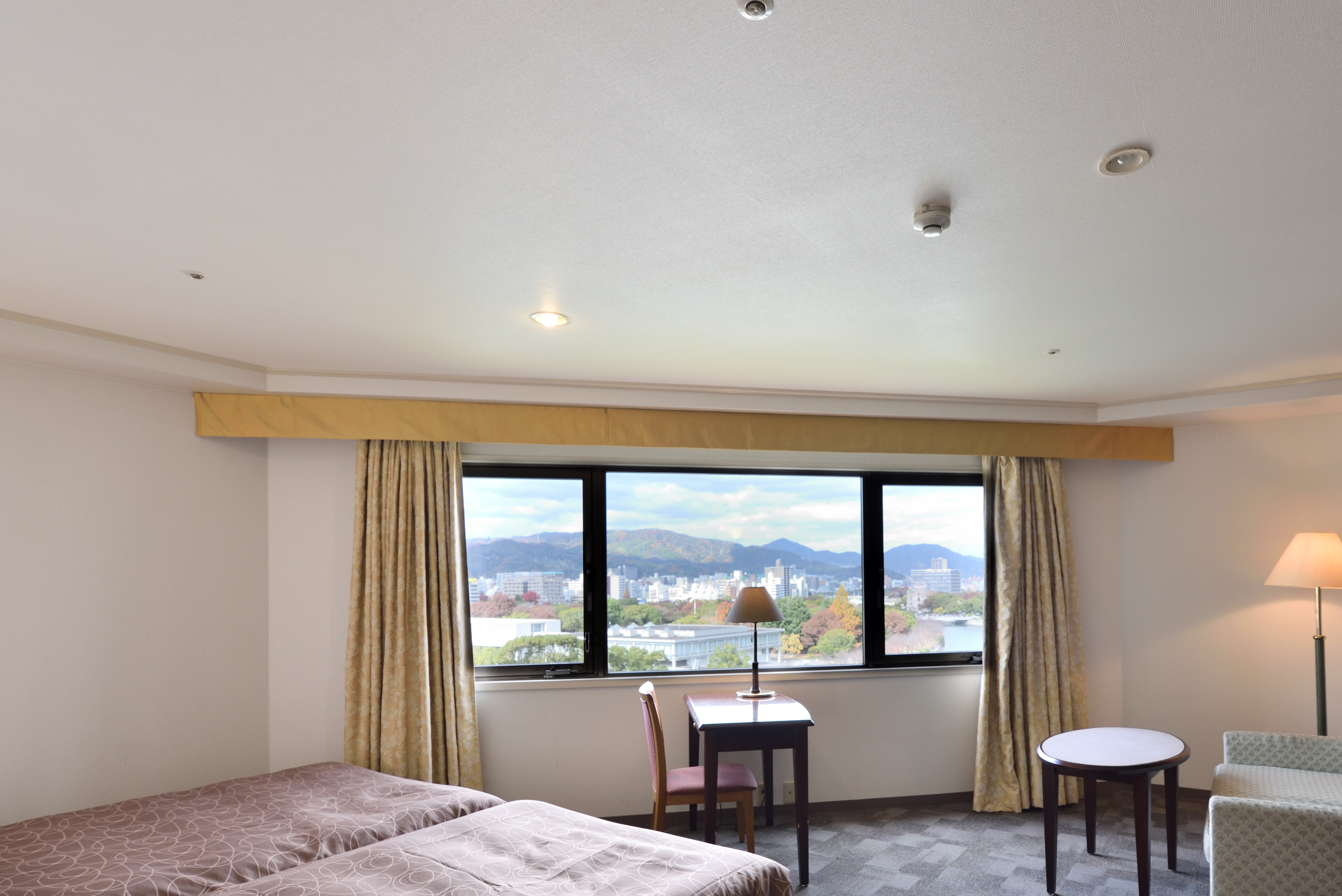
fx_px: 746
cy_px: 580
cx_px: 803
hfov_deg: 83.0
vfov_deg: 60.8
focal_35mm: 20
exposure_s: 1/60
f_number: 5.6
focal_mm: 14
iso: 400
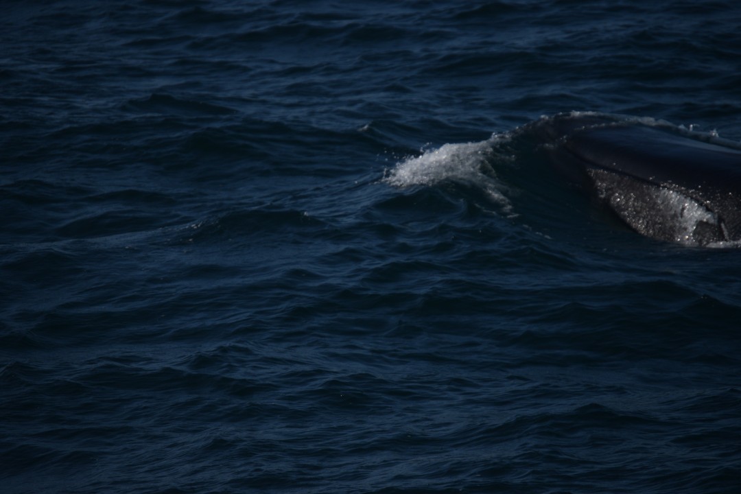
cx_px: 370
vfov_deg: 4.6
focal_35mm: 300
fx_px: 6175
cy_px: 247
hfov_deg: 6.9
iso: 200
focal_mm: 200
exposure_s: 1/4000
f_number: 5.6
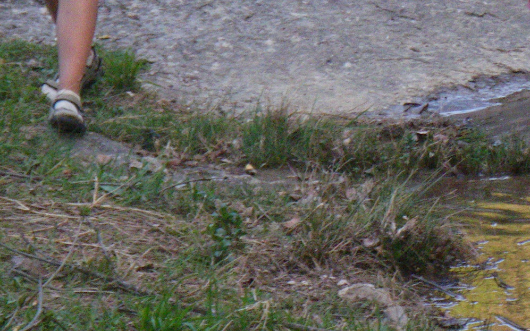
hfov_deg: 8.1
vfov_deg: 5.0
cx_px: 544
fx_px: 3741
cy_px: -116
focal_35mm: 259
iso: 400
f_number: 5
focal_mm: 16.7
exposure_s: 1/125
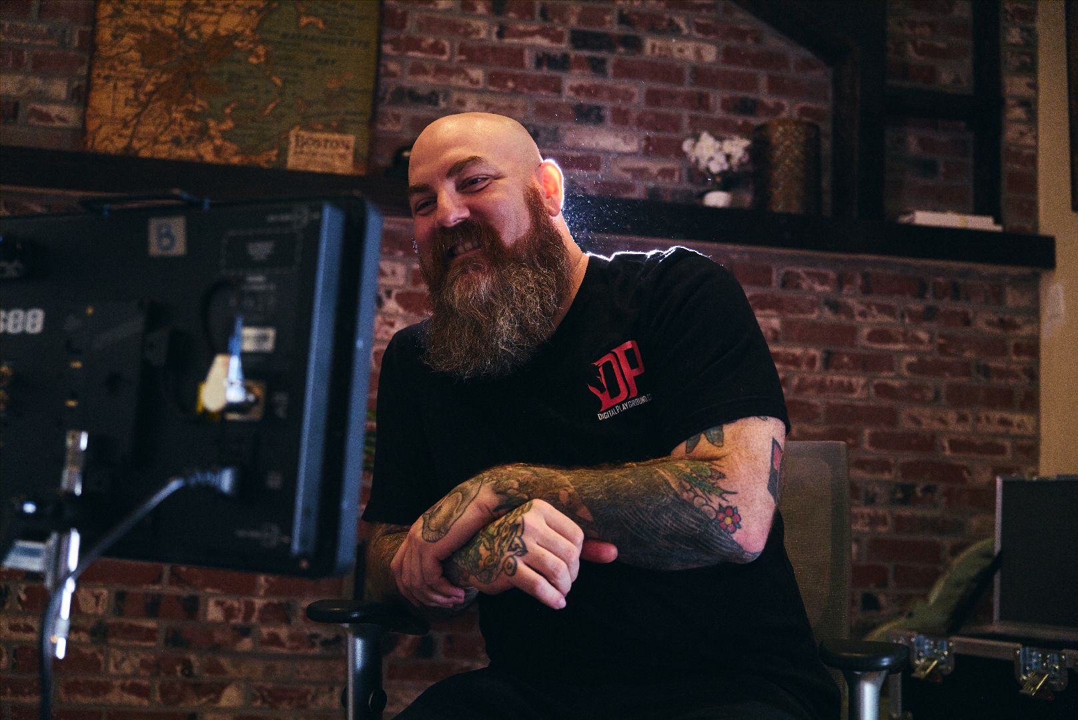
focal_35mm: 40
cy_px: 360
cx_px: 539
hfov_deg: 48.4
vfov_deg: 33.4
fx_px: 1198
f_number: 3.4
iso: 1000
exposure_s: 1/250
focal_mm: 40
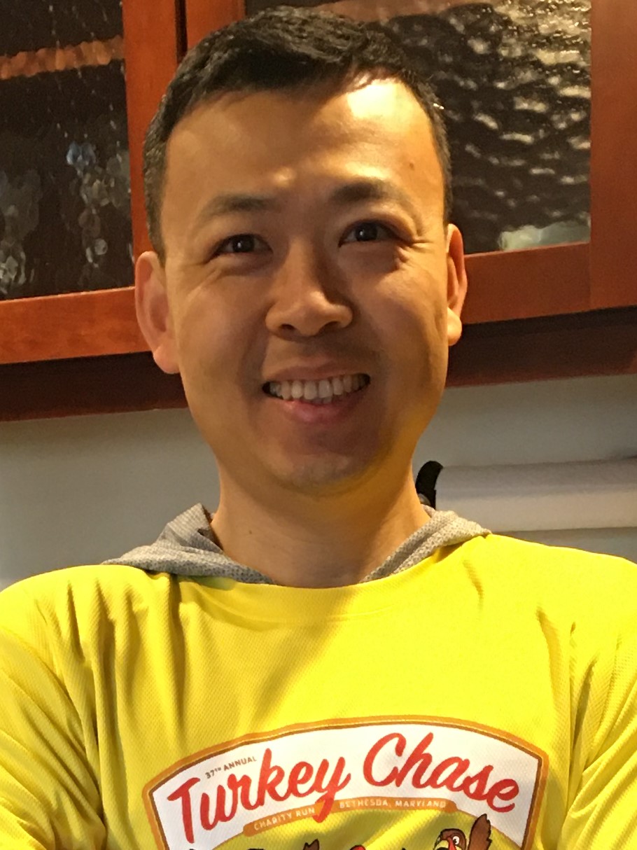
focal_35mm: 29
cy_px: 425
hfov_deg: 48.2
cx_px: 318
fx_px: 712
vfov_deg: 61.7
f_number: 2.2
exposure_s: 1/10
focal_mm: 4.15
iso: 100
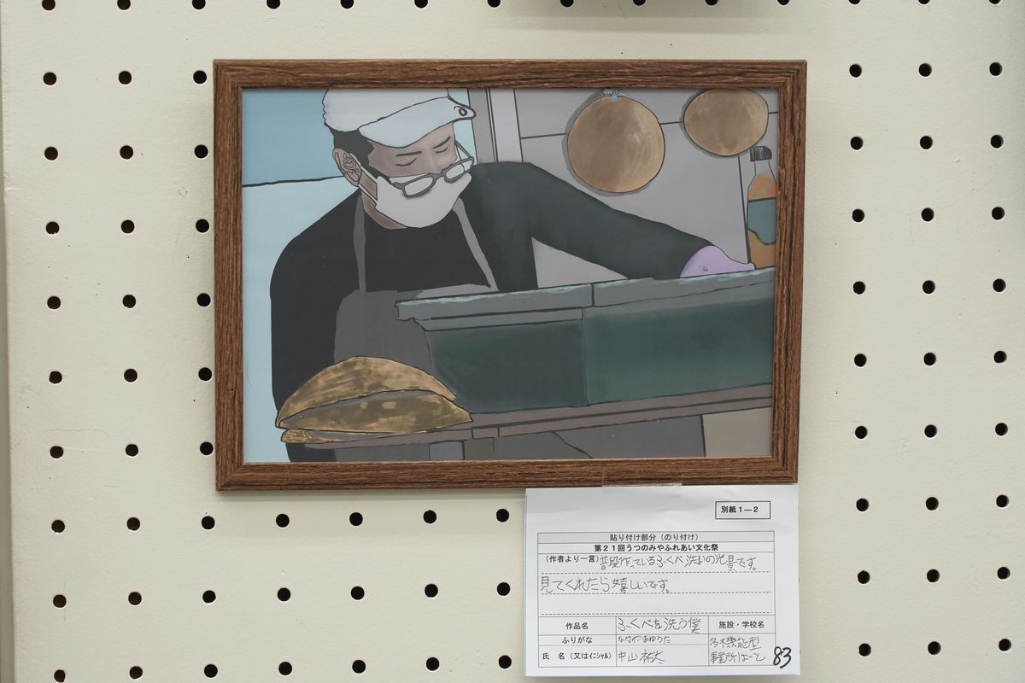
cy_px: 342
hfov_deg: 19.5
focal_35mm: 105
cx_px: 512
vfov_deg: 13.0
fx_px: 2989
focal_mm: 105
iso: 3200
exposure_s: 1/50
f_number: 8
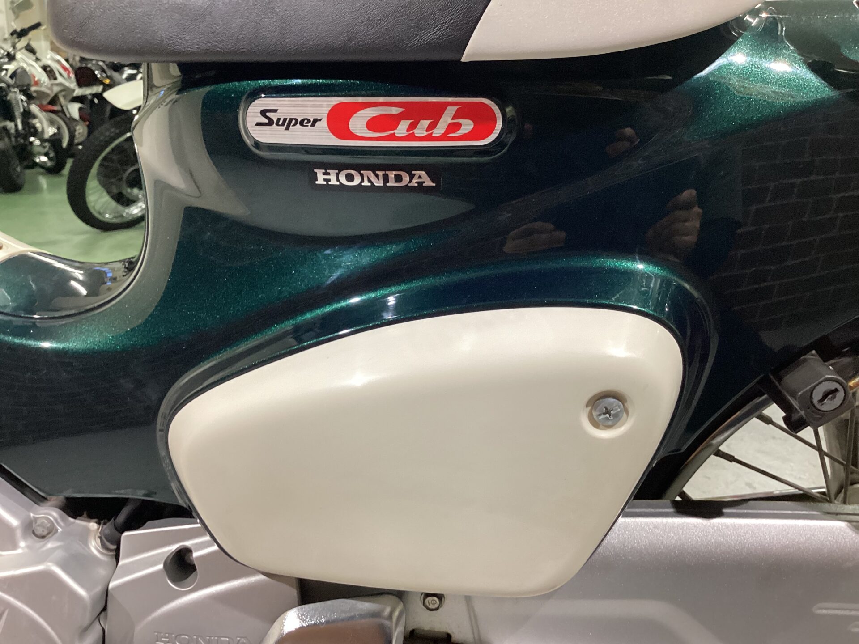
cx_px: 430
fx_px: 769
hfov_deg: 58.4
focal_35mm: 31
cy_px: 322
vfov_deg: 45.4
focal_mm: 3.3
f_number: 2.4
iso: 125
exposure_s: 1/50
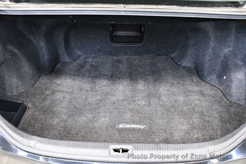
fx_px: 246
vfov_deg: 36.9
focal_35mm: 36
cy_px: 82
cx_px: 123
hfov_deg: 53.1
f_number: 3.5
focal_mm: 18
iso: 7200
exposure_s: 1/60
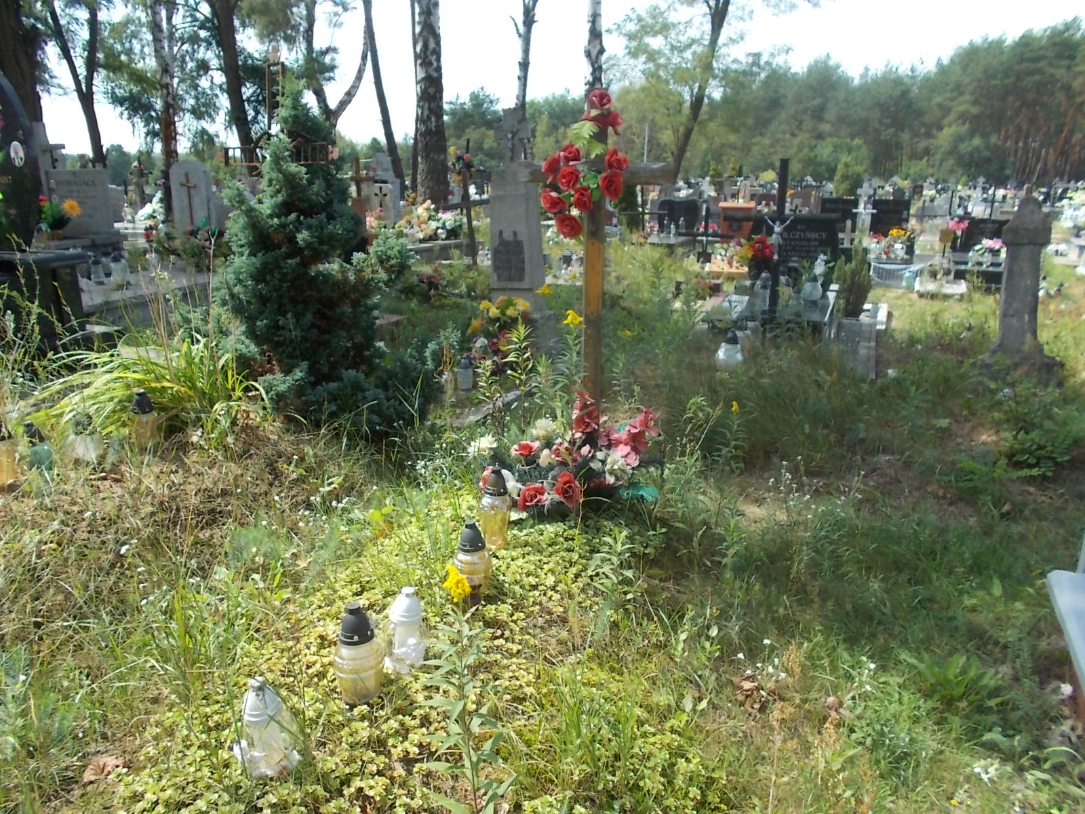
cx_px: 542
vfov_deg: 53.1
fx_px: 815
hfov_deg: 67.3
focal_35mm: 26
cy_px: 407
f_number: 3.2
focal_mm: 4.6
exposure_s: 1/400
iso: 80
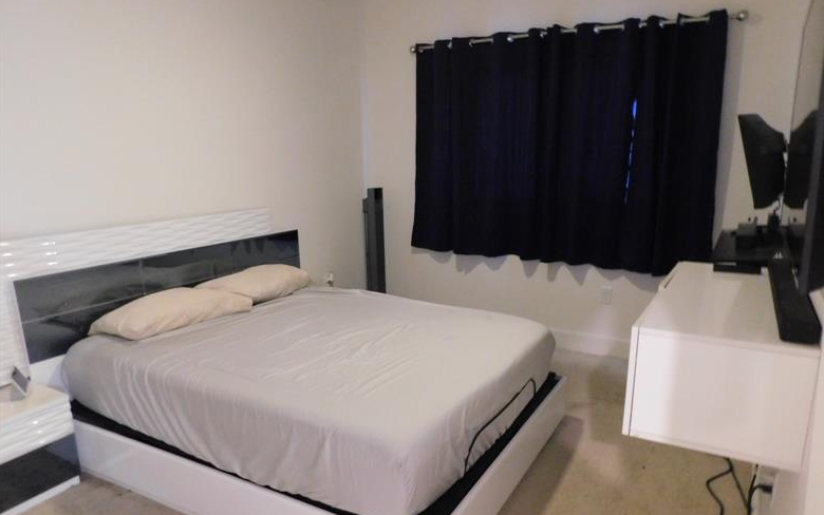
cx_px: 418
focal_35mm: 25
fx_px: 562
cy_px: 294
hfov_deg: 72.5
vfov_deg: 49.2
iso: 800
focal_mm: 4
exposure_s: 1/4
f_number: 3
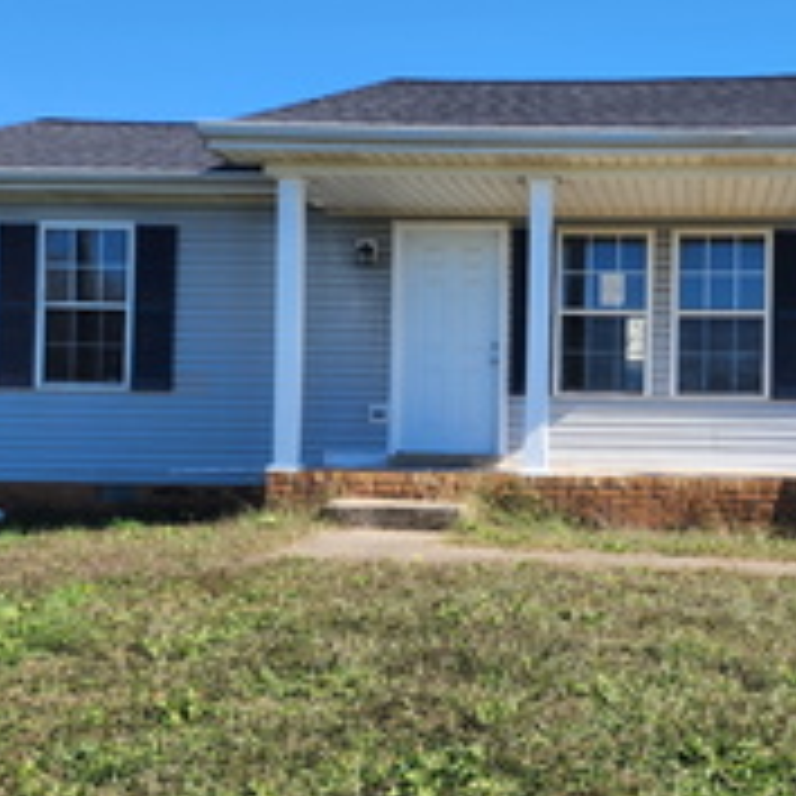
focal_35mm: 46
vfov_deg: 36.8
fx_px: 1197
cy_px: 423
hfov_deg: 35.7
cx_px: 621
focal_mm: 6.4
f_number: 1.8
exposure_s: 1/692
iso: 12
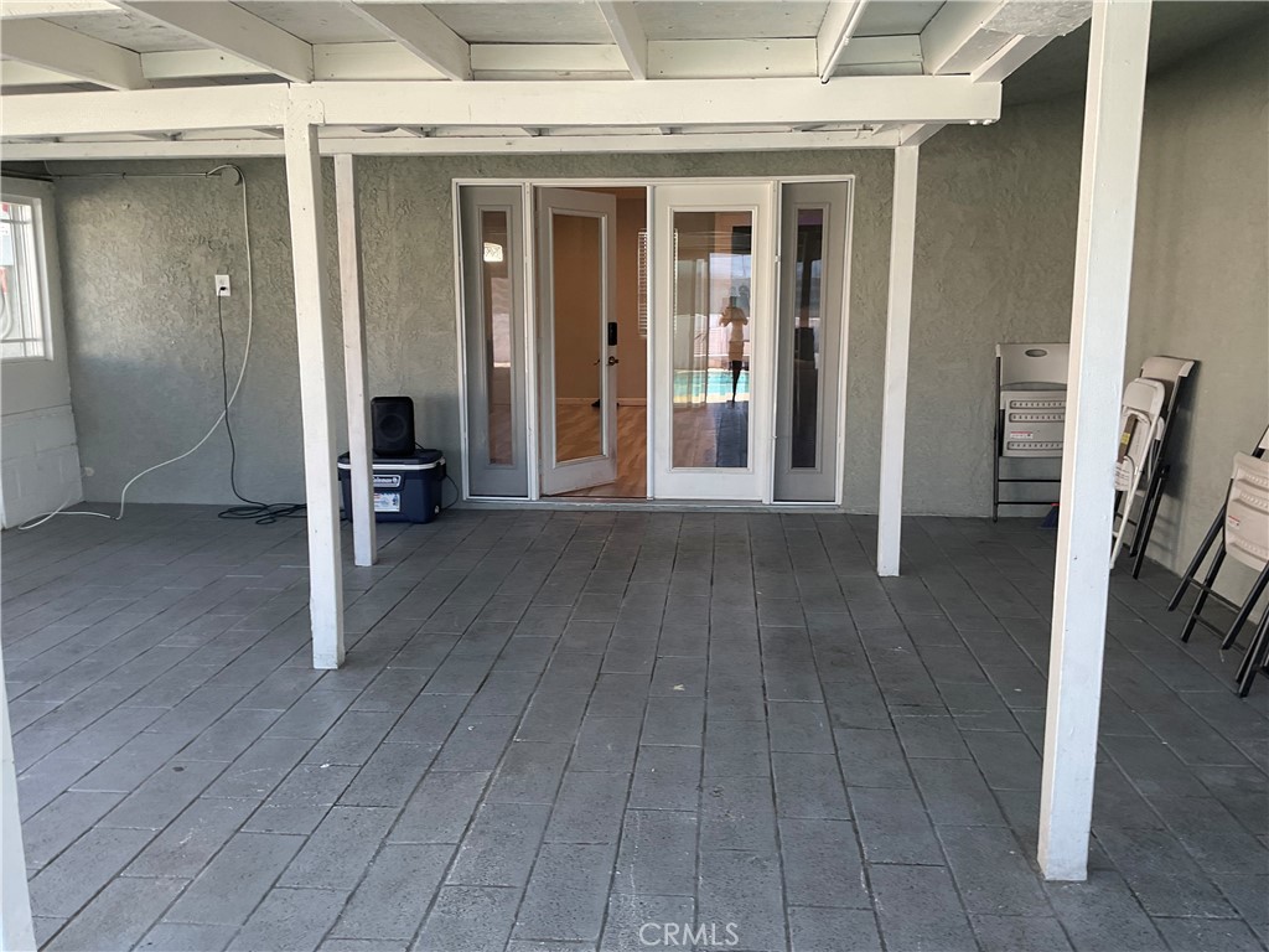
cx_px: 634
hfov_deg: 61.7
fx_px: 1063
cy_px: 476
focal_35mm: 29
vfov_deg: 48.2
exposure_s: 1/122
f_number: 1.8
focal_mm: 3
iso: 40
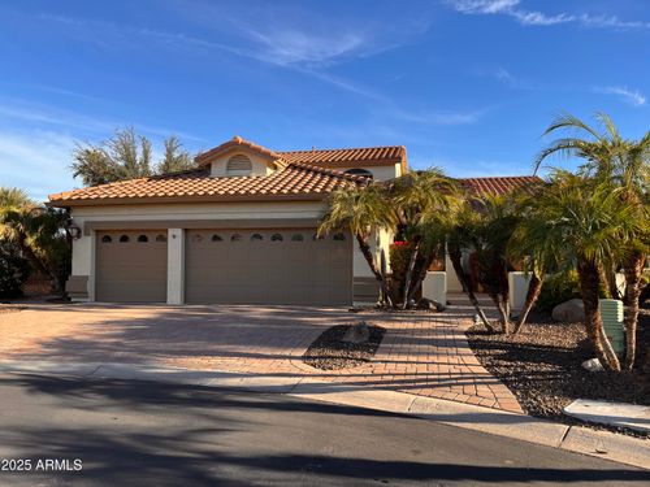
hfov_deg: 67.3
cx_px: 325
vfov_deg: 53.1
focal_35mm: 26
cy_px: 244
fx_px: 488
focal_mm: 5.1
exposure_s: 1/1558
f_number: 1.6
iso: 50
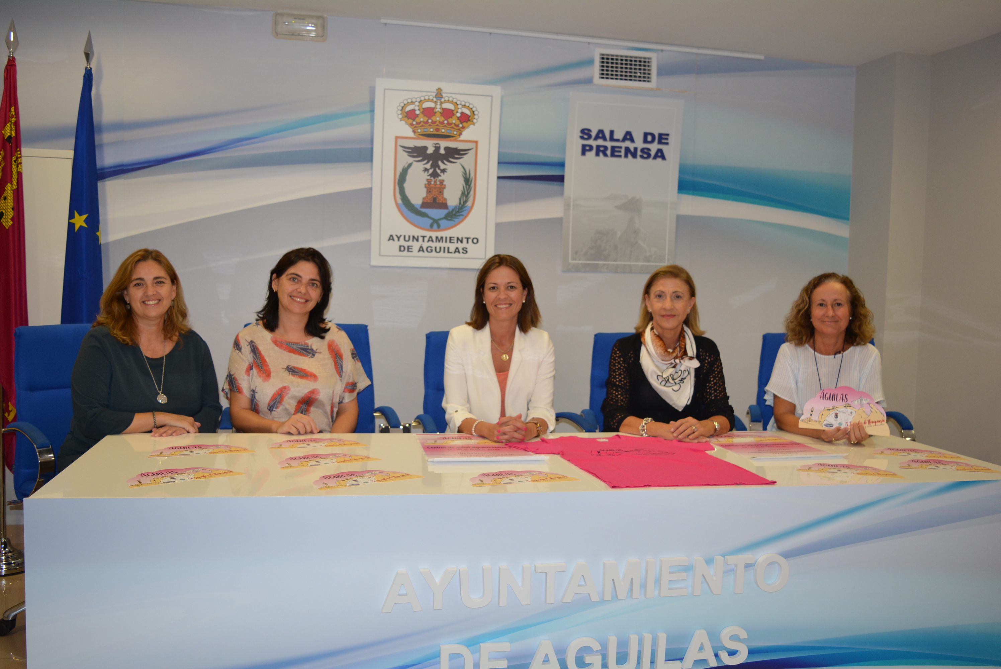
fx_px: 918
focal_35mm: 33
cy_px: 334
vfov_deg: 40.0
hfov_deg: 57.2
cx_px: 500
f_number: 4
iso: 400
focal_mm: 22
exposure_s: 1/60
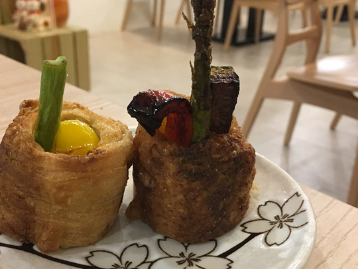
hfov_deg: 43.8
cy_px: 138
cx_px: 158
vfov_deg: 33.6
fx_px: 445
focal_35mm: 43
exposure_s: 1/15
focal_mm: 4.15
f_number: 2.2
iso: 80
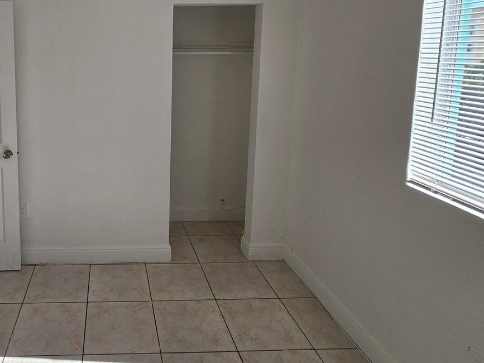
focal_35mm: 24
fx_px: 336
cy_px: 99
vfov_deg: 54.6
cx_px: 113
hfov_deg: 66.5
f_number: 2.2
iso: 100
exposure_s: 1/2000
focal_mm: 2.2
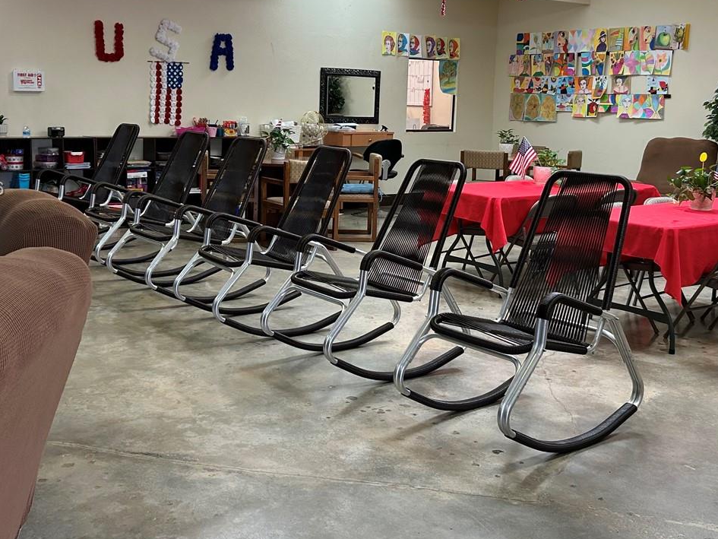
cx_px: 375
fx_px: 913
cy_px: 190
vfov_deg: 32.7
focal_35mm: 44
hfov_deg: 42.9
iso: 100
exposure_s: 1/60
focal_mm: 5.7
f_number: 1.5
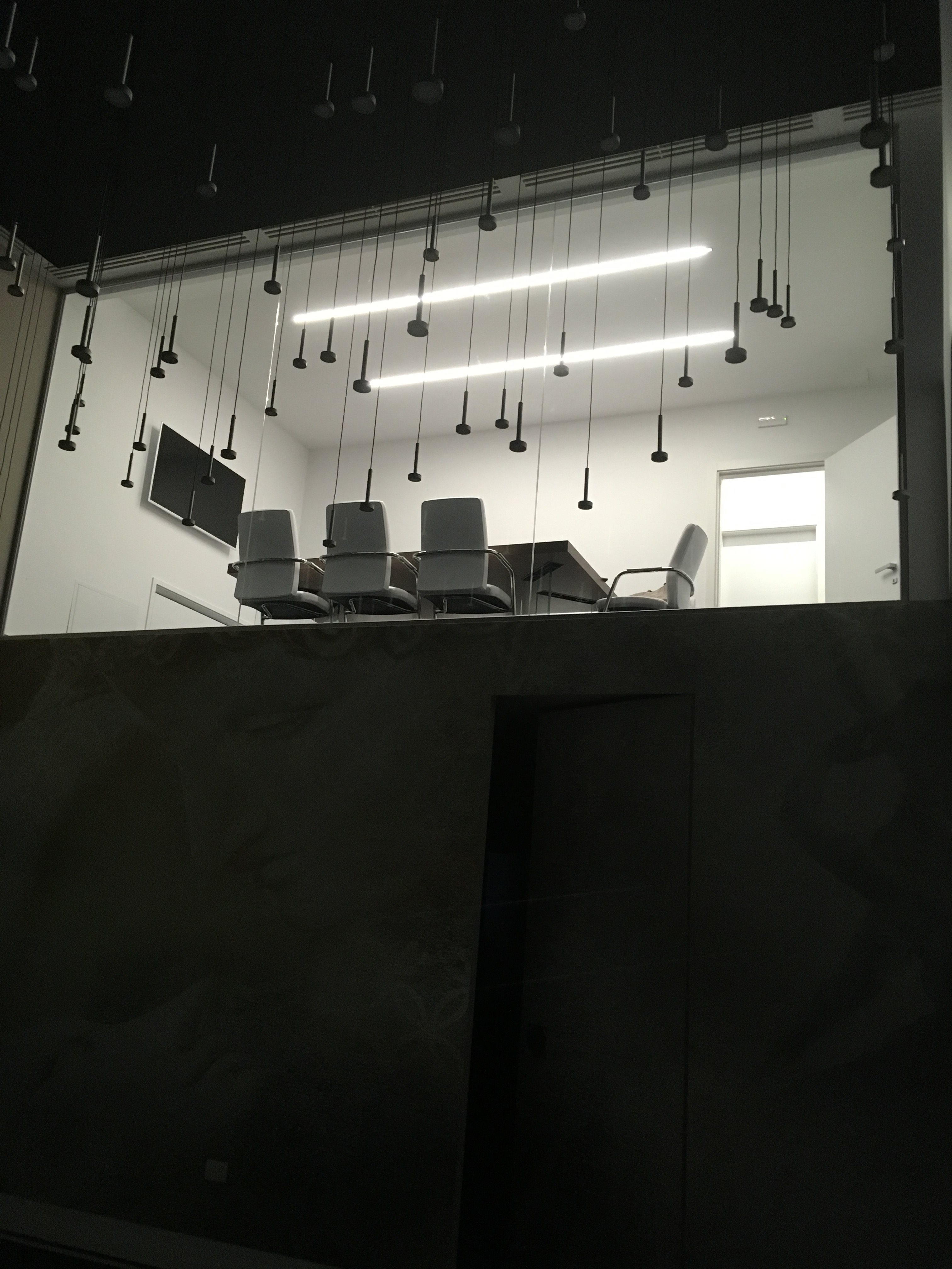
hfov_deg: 48.2
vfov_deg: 61.7
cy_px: 634
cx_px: 476
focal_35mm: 29
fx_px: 1063
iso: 200
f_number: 2.2
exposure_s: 1/25
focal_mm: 4.15
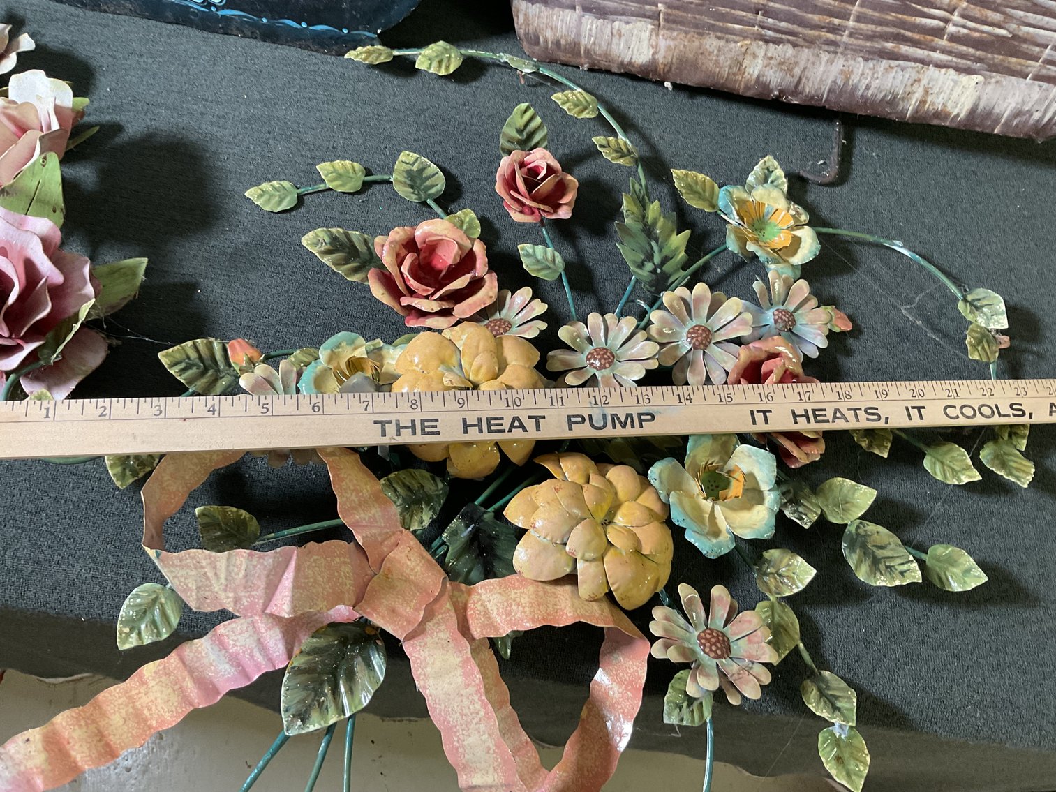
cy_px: 396
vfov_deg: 48.2
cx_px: 528
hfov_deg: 61.7
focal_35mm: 29
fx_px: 885
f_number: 1.8
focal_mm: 3
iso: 160
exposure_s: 1/50
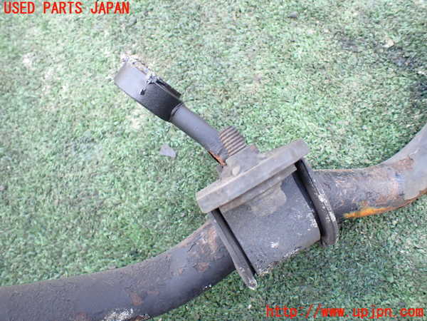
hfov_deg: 60.0
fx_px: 370
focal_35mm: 30
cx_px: 214
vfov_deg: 46.8
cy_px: 160
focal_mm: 5.4
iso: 160
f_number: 2.3
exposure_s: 1/125
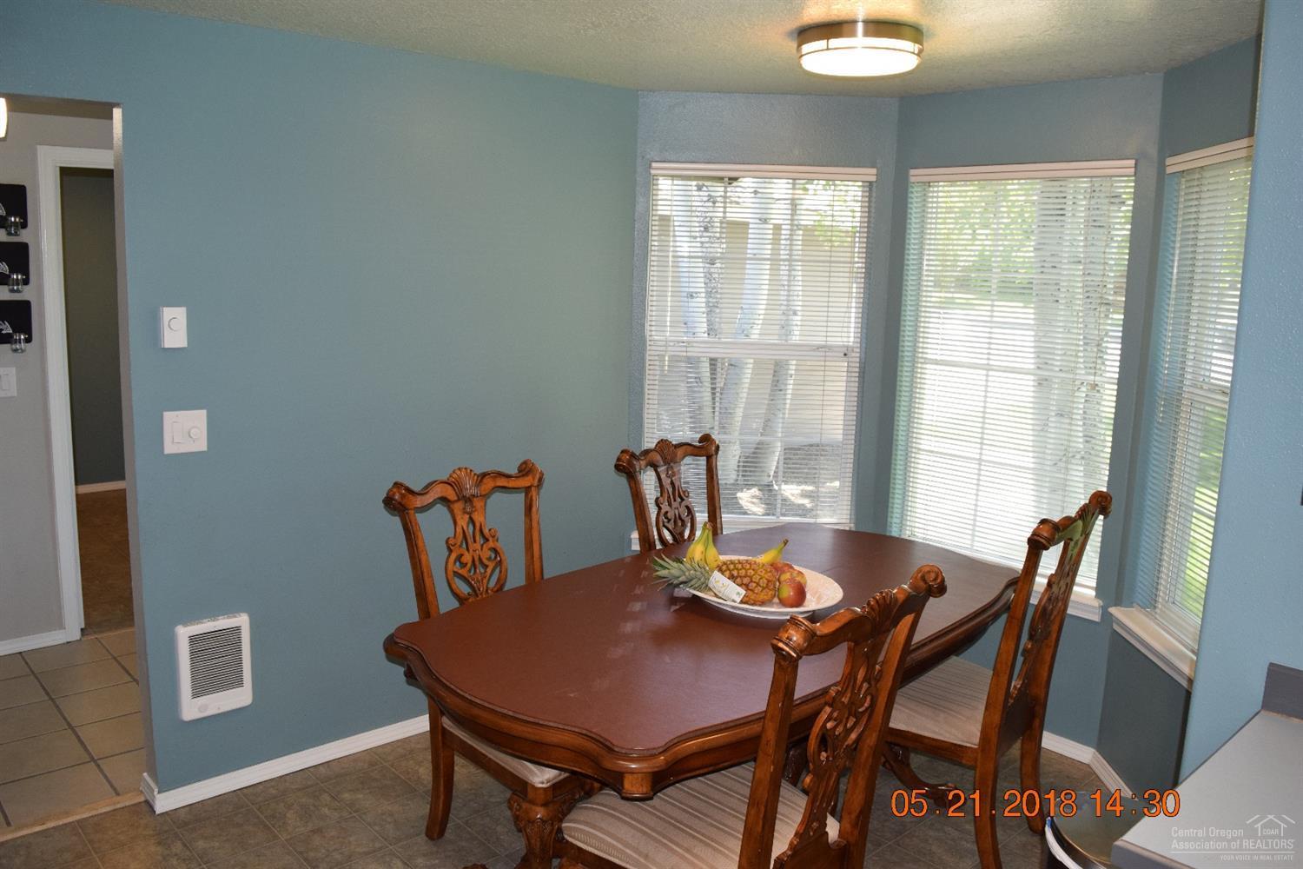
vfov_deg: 47.9
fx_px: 977
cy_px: 434
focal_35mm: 27
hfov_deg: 67.4
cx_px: 652
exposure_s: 1/125
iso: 800
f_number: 5.6
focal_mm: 18
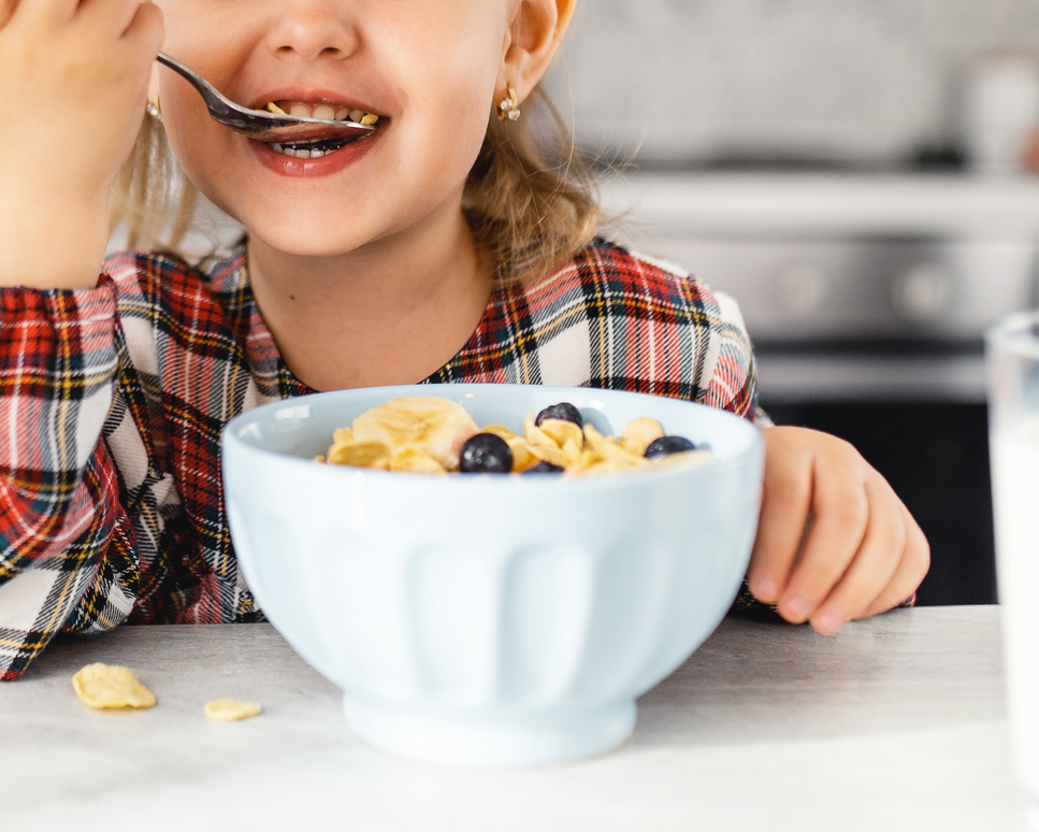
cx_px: 257
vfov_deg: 21.0
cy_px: 176
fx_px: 2214
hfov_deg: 26.1
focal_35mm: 72
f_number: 2
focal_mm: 35
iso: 125
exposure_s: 1/60
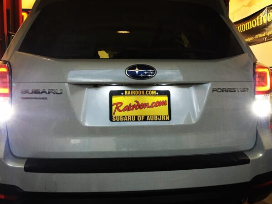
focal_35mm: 34
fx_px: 267
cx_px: 138
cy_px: 99
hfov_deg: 54.0
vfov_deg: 41.7
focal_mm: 4.15
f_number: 2.2
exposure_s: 1/30
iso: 160
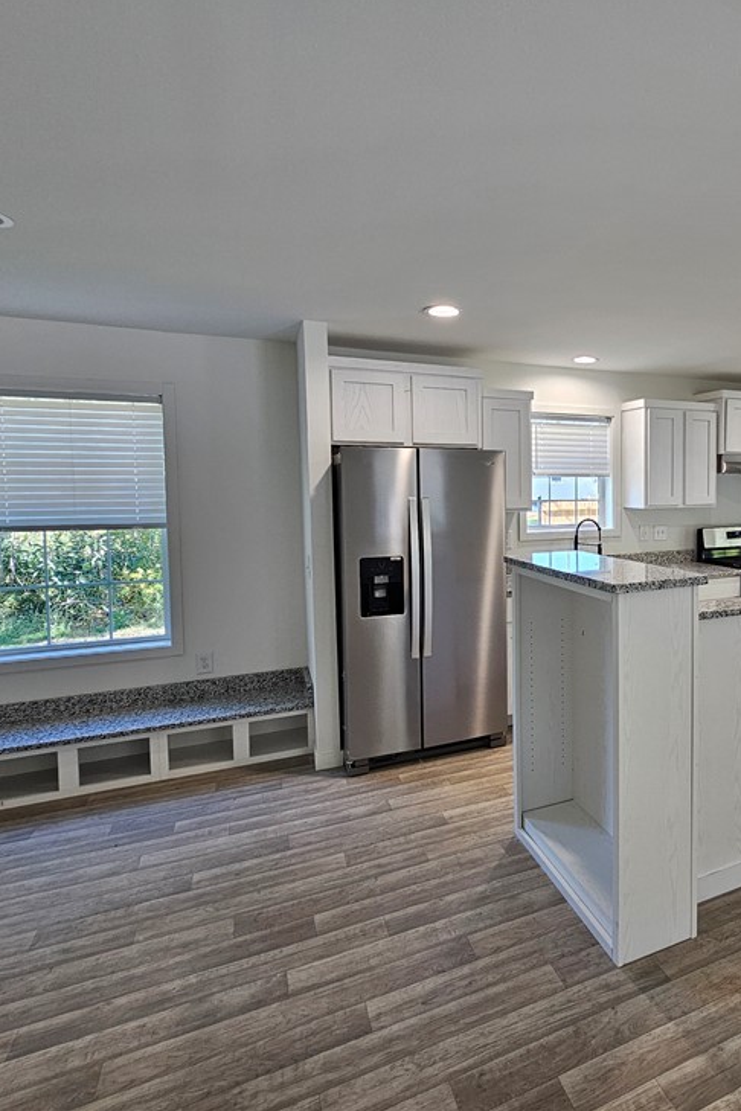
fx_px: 587
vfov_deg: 86.8
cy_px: 527
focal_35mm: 19
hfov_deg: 59.8
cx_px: 585
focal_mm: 2.2
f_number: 2.2
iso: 80
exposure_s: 1/60
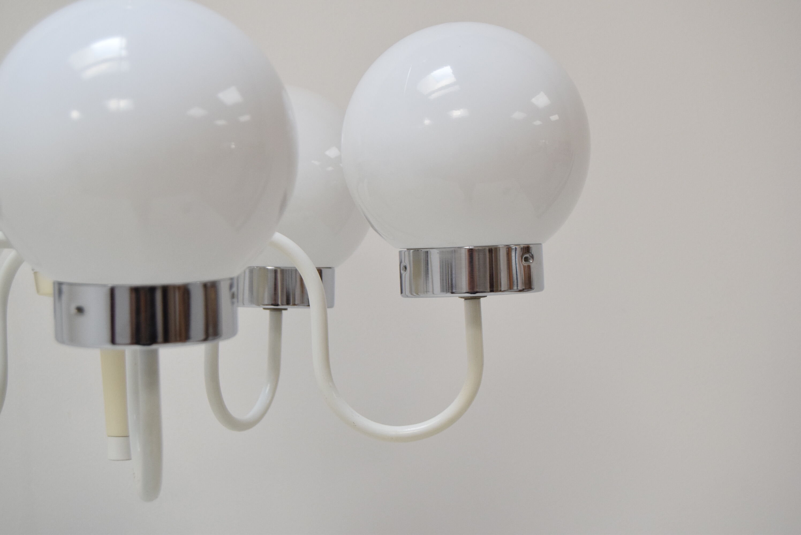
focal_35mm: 69
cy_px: 268
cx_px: 400
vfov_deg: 19.8
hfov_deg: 29.2
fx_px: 1536
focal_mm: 46
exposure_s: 1/200
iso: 1600
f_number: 7.1
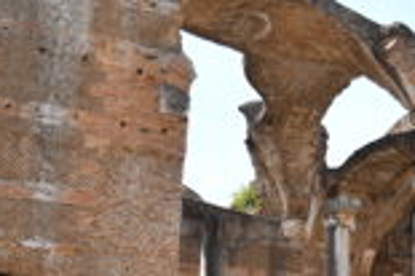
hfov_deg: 30.2
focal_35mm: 62
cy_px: 229
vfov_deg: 21.5
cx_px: 415
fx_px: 714
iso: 100
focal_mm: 16
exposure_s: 1/640
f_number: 3.5
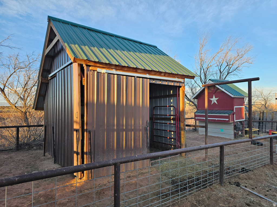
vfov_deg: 58.9
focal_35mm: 23
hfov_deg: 73.9
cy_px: 104
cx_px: 138
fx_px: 184
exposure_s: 1/207
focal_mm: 6.3
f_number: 1.7
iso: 25
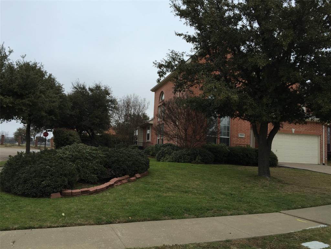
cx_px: 166
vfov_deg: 48.2
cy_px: 124
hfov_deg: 61.7
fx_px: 277
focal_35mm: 29
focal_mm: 4.15
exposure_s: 1/30
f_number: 2.2
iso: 32
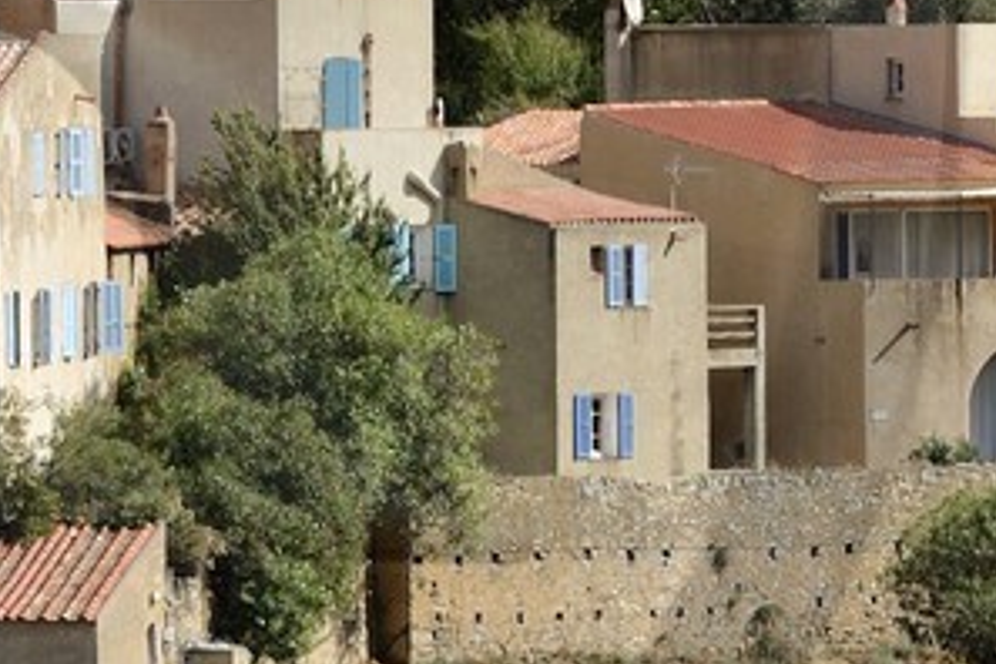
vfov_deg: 1.9
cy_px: 17
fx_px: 20140
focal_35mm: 728
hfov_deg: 2.8
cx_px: -439
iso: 200
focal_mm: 135
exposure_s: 1/250
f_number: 10
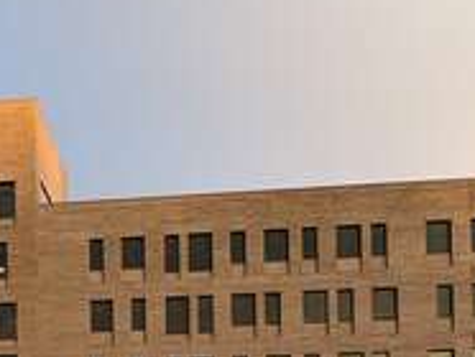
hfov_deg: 27.3
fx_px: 948
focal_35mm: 69
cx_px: 59
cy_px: 490
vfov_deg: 19.4
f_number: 2.2
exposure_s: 1/66
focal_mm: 2.35
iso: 50
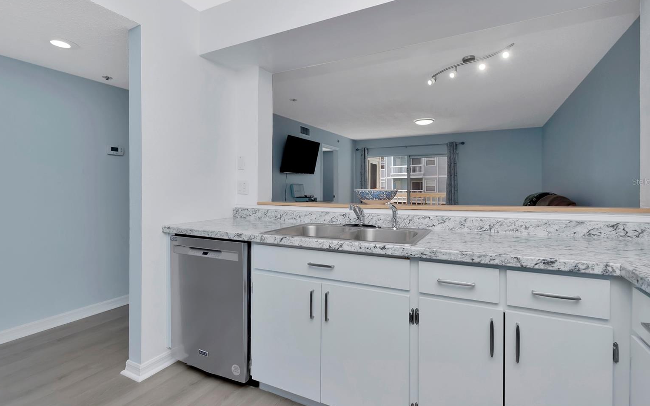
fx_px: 283
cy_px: 182
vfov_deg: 71.0
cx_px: 330
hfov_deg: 97.8
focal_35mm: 16
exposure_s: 1/200
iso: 500
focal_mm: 10
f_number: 9
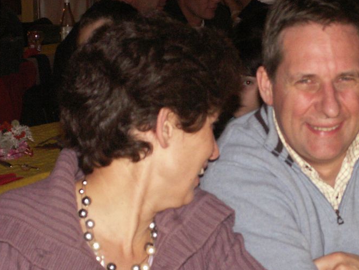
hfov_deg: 14.6
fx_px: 1401
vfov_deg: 11.0
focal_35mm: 135
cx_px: 260
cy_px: 170
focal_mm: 10.66
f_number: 3.2
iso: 160
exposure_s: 1/40
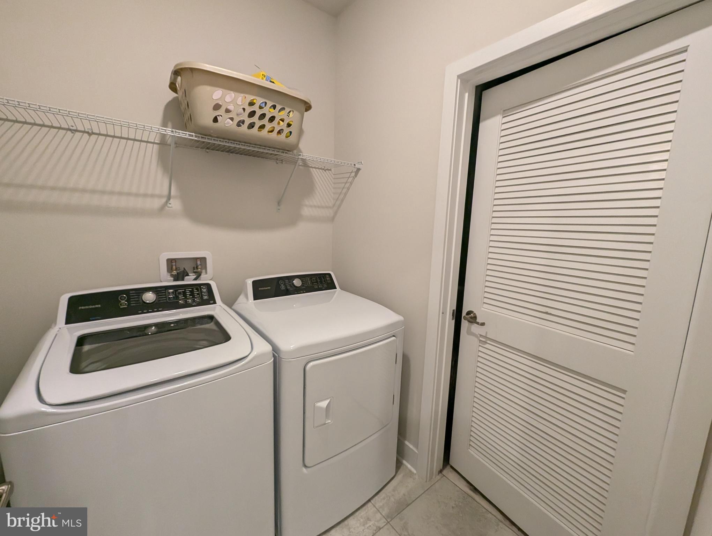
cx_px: 356
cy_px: 268
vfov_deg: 90.1
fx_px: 268
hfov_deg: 106.1
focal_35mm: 13
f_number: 2.2
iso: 92
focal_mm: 1.95
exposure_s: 1/120
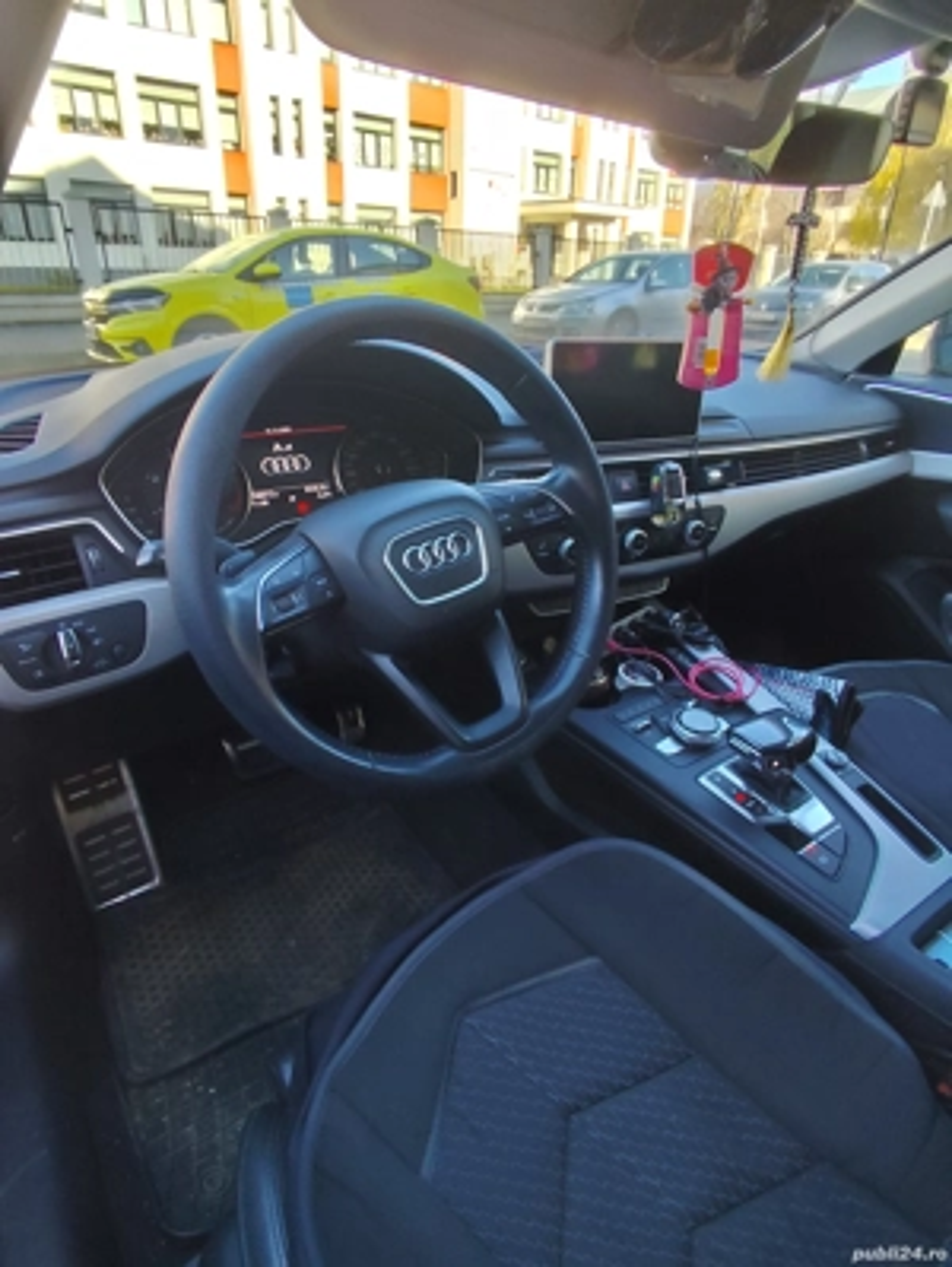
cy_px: 634
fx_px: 696
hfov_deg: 68.8
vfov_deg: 84.6
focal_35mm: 19
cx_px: 476
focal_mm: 1.65
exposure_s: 1/100
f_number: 2.2
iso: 50
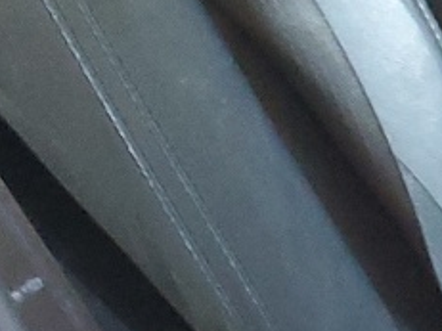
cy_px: 57
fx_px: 2297
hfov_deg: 9.7
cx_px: 1083
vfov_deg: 8.2
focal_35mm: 180
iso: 274
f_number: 1.5
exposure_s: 1/60.2
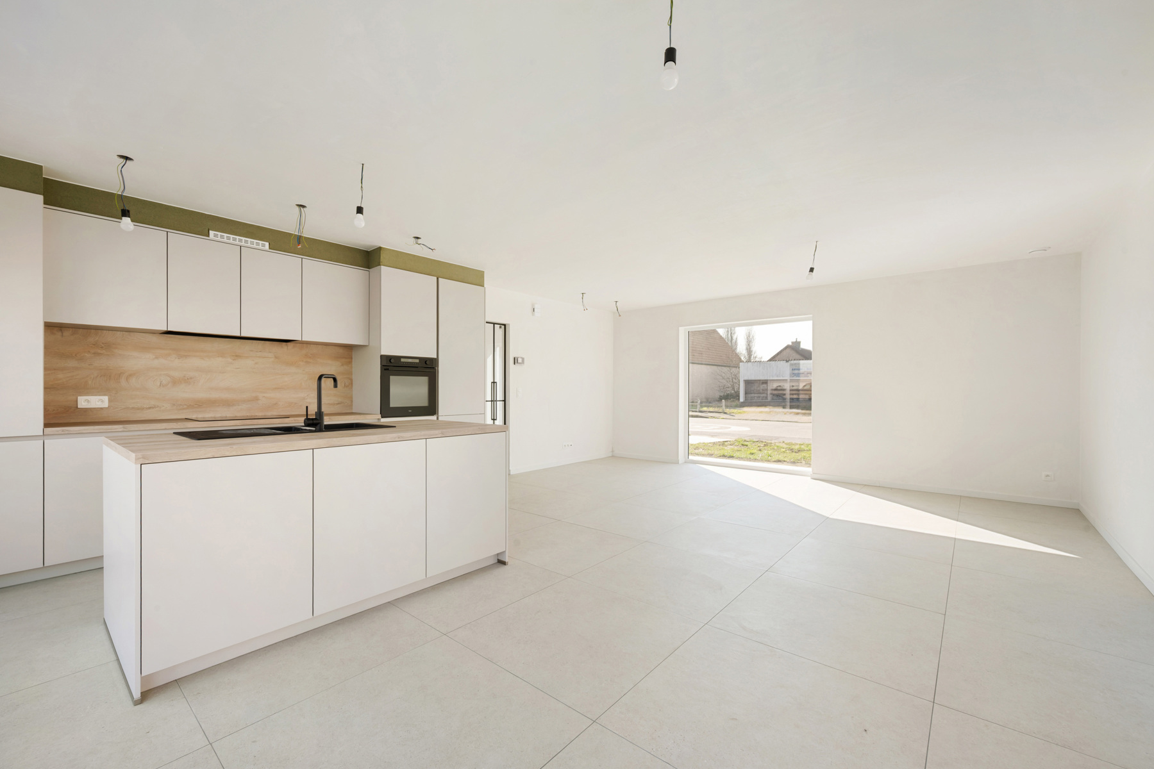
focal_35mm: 14
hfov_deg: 104.3
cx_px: 577
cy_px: 384
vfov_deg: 81.2
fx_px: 449
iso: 100
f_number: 11
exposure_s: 1/5
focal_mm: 14
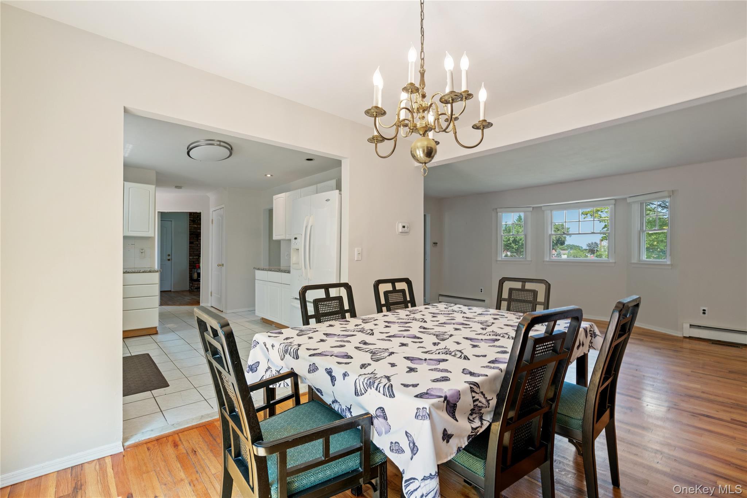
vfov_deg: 73.7
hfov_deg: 96.7
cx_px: 374
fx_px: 332
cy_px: 249
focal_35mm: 16
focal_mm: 16
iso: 640
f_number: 5.6
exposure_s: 1/10
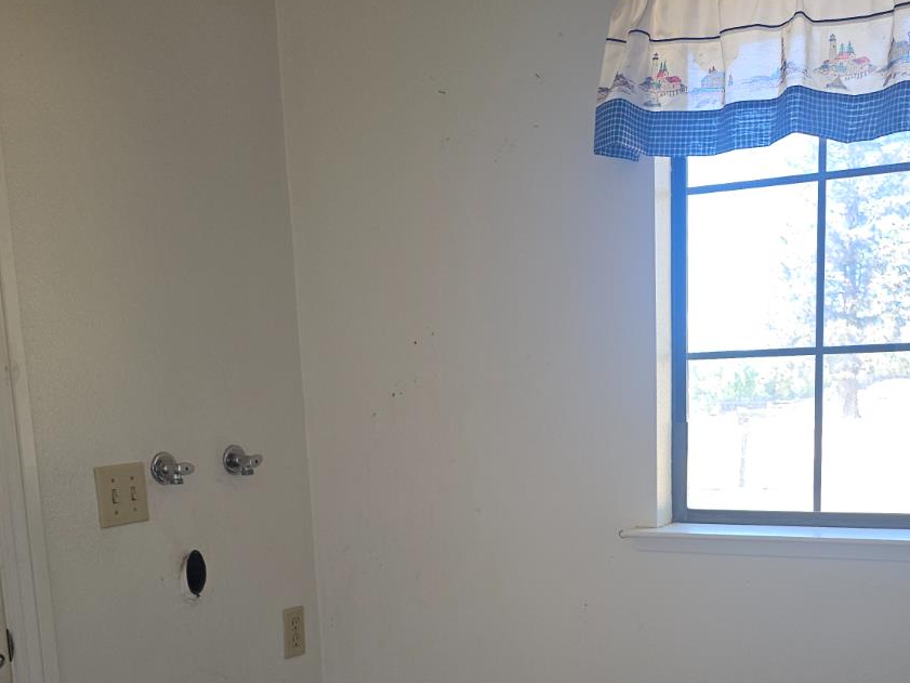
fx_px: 1078
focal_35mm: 41
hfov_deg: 45.2
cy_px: 564
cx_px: 594
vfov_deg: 33.9
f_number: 1.7
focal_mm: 6.3
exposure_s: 1/60
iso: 25
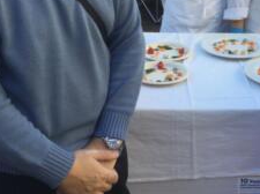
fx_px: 517
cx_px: 208
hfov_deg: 27.6
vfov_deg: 20.4
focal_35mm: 69
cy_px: -13
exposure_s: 1/120
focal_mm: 3.3
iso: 25
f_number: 2.4
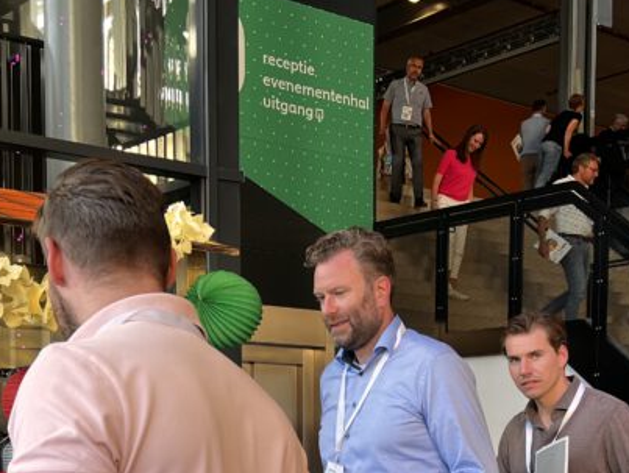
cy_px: 549
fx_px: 1200
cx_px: 375
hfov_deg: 29.3
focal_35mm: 66
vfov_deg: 20.9
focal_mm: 5.7
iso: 40
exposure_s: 1/100
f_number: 1.5
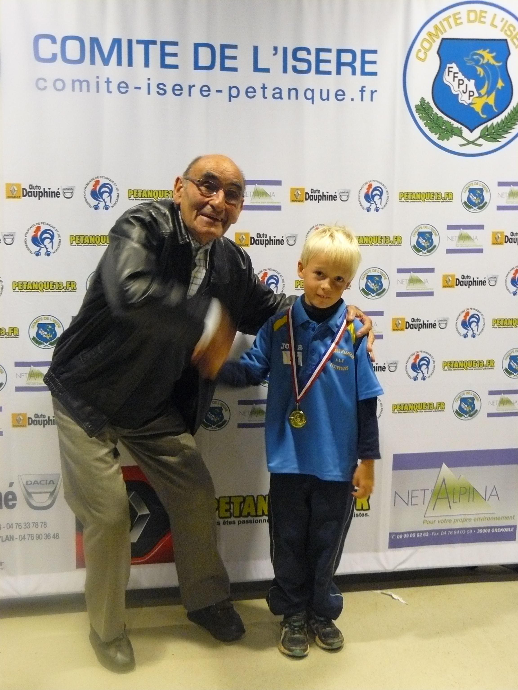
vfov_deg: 40.4
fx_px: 938
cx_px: 259
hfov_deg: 30.9
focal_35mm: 47
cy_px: 345
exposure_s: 1/20
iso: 400
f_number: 2.8
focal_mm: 7.9
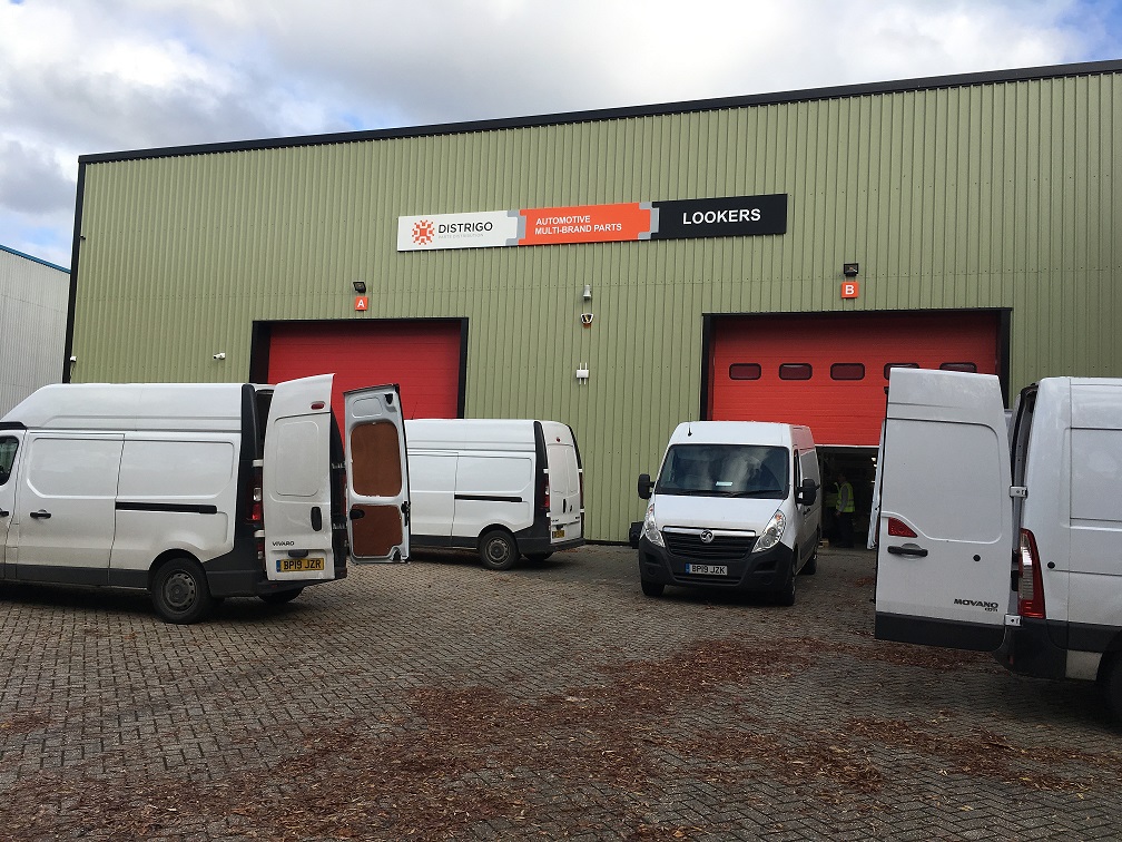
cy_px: 421
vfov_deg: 48.2
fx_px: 940
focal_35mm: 29
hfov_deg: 61.7
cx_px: 561
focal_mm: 4.15
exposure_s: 1/845
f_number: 2.2
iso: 25
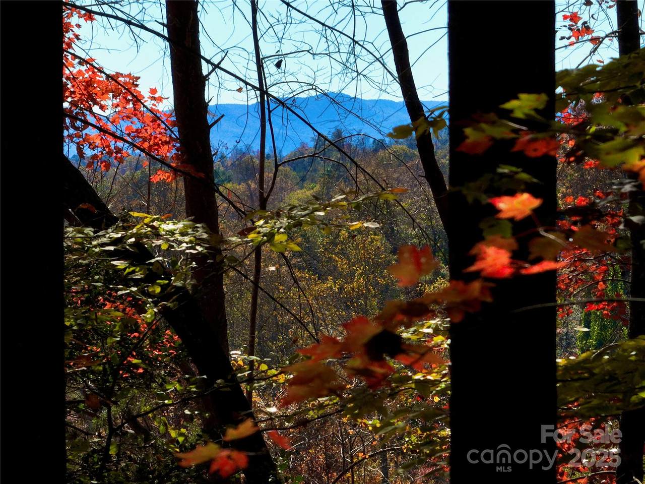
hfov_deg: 12.3
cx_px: 322
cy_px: 242
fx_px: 3000
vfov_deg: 9.2
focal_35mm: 161
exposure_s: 1/400
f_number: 4.4
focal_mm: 29.85
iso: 100
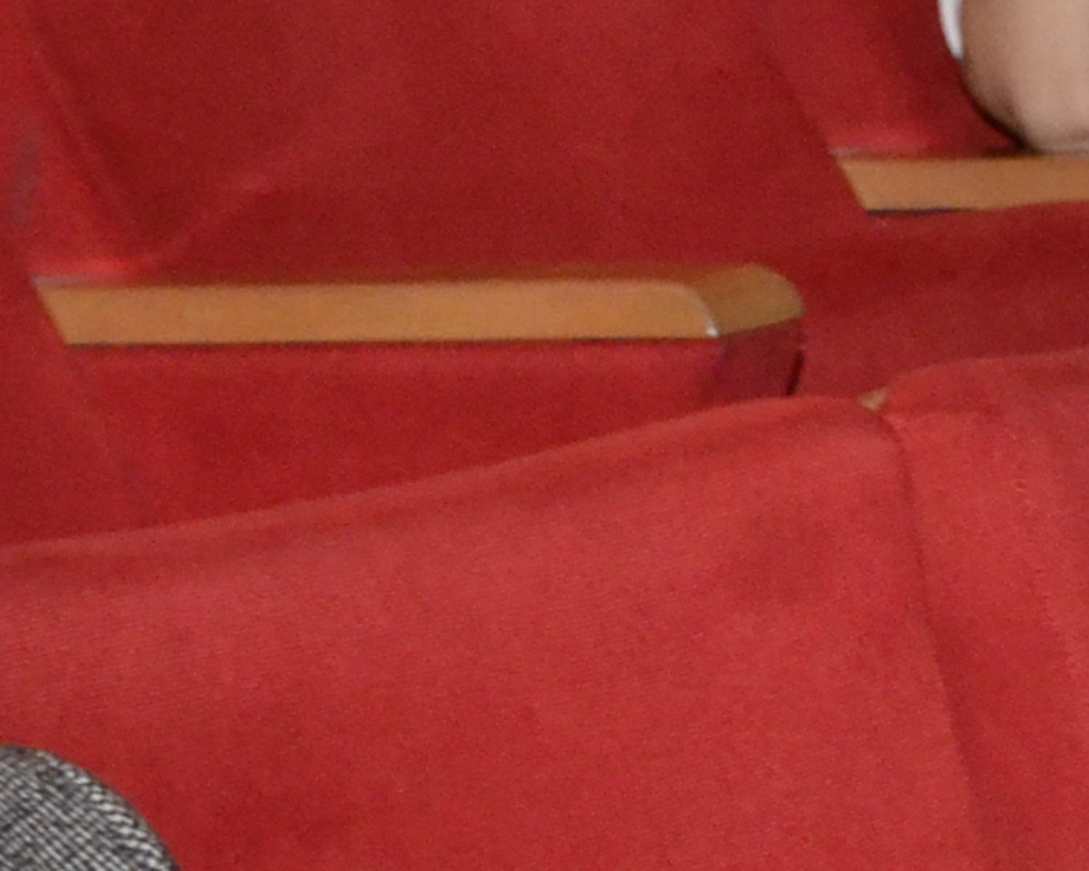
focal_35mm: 323
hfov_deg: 5.7
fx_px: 10413
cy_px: 527
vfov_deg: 4.8
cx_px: 2770
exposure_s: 1/60
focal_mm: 35
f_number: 9
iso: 2000
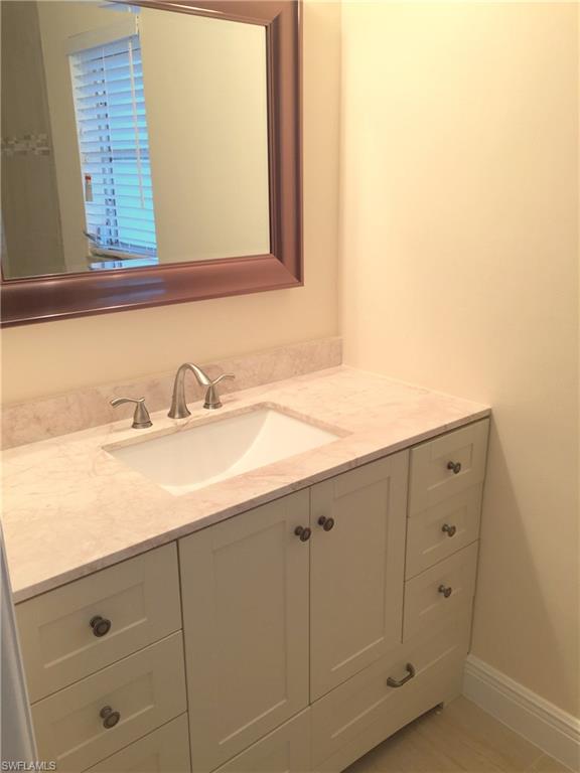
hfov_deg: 48.2
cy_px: 386
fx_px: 648
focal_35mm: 29
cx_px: 290
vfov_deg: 61.7
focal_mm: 4.15
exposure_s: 1/60
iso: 32
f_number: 2.2
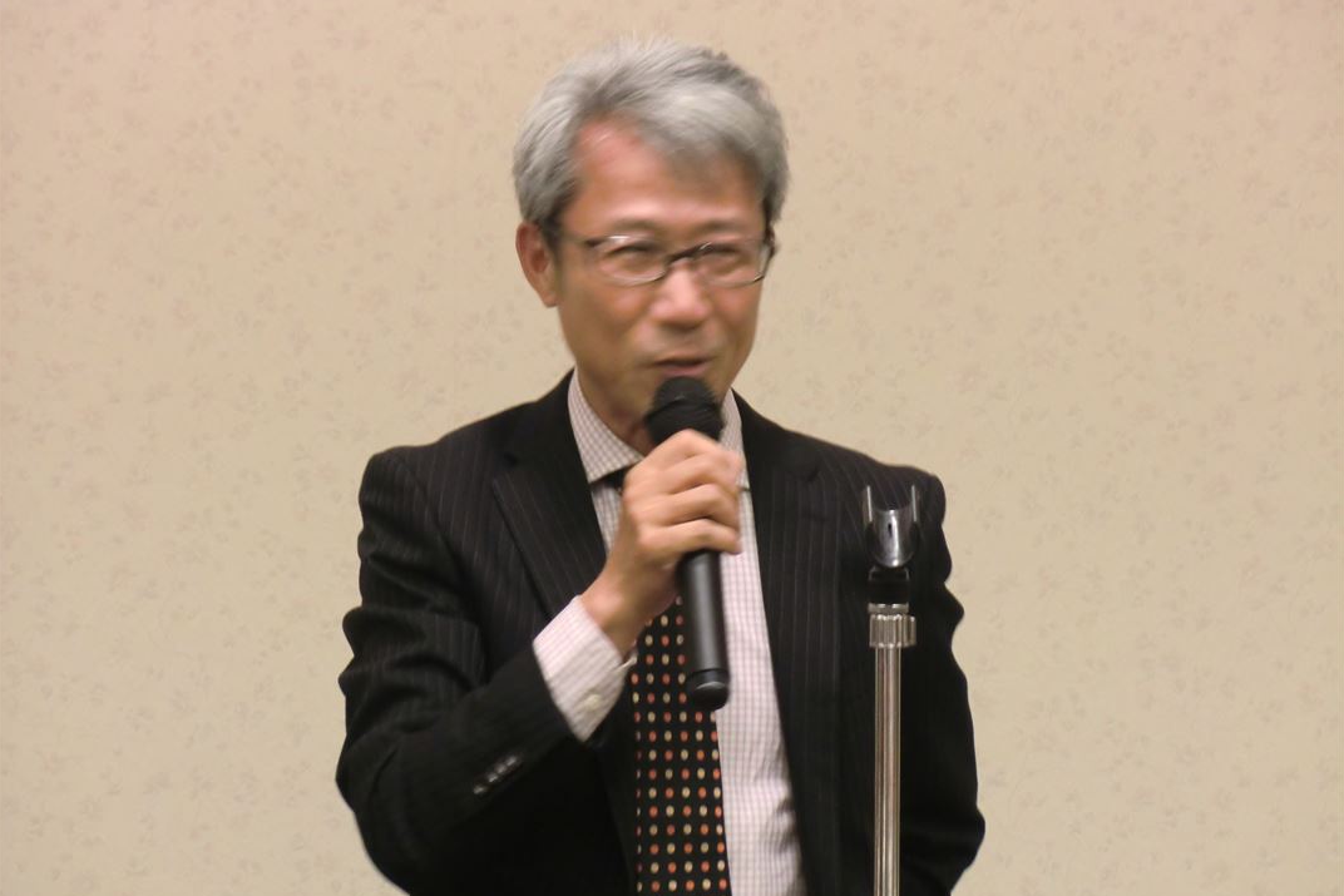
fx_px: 6571
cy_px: 457
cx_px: 669
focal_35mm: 176
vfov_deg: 7.8
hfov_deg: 11.7
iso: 400
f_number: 4.8
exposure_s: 1/15
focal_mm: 30.1
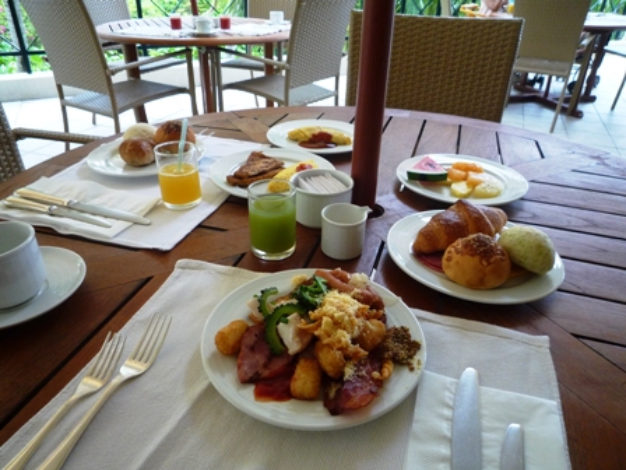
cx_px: 313
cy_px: 235
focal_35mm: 25
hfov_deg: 69.4
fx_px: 452
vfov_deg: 54.9
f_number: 2.8
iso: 200
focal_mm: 4.4
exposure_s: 1/30
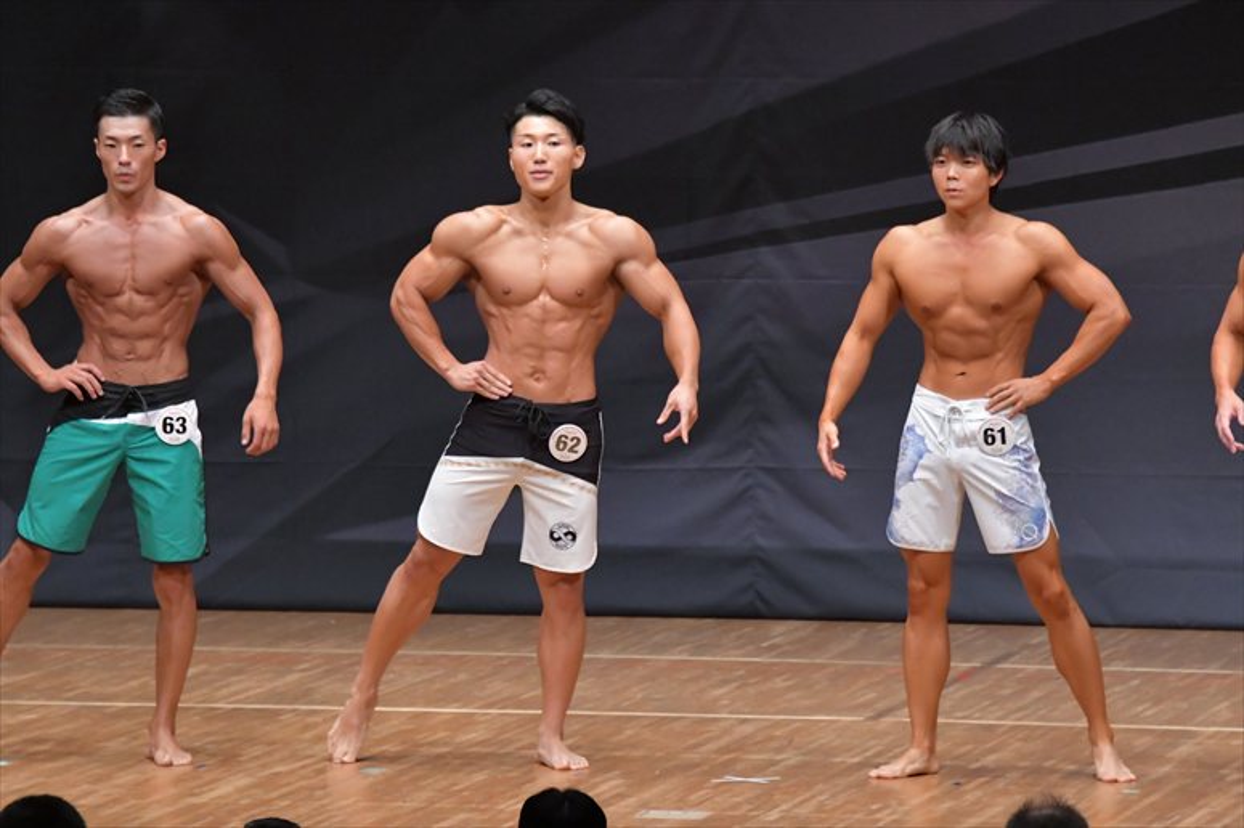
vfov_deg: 5.1
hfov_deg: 7.6
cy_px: 414
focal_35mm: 270
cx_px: 622
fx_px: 9326
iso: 6400
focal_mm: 180
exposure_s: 1/400
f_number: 5.6
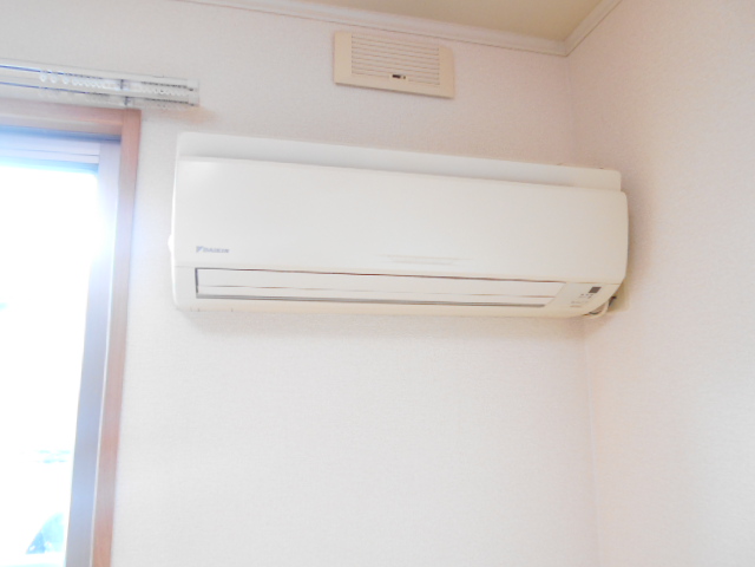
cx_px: 378
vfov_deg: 53.1
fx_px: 567
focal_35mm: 26
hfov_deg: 67.3
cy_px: 284
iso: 280
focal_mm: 4.6
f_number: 3.2
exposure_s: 1/30
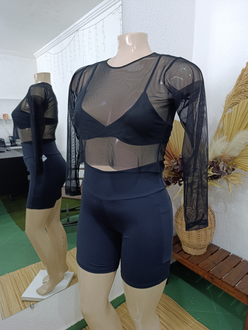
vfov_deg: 73.8
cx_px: 124
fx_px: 219
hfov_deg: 59.0
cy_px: 165
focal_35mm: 23
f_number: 1.6
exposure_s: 1/60
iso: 1250
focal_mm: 6.14
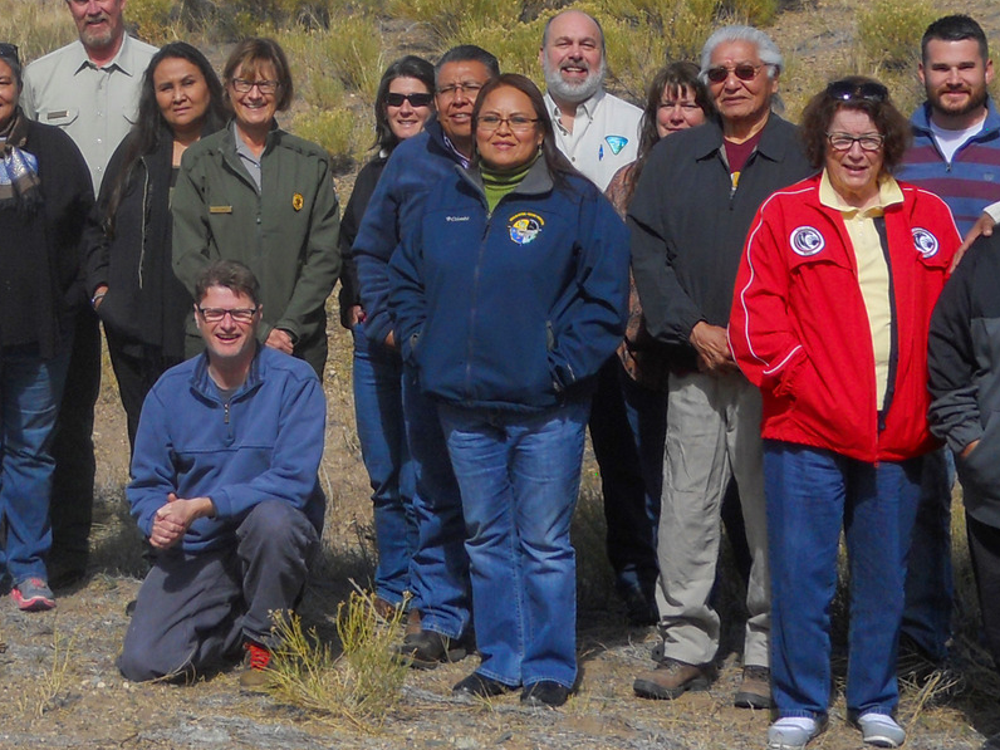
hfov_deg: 19.0
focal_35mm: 103
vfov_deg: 14.2
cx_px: 303
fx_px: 2976
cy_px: 13
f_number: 3.2
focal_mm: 7.3
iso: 80
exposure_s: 1/1000
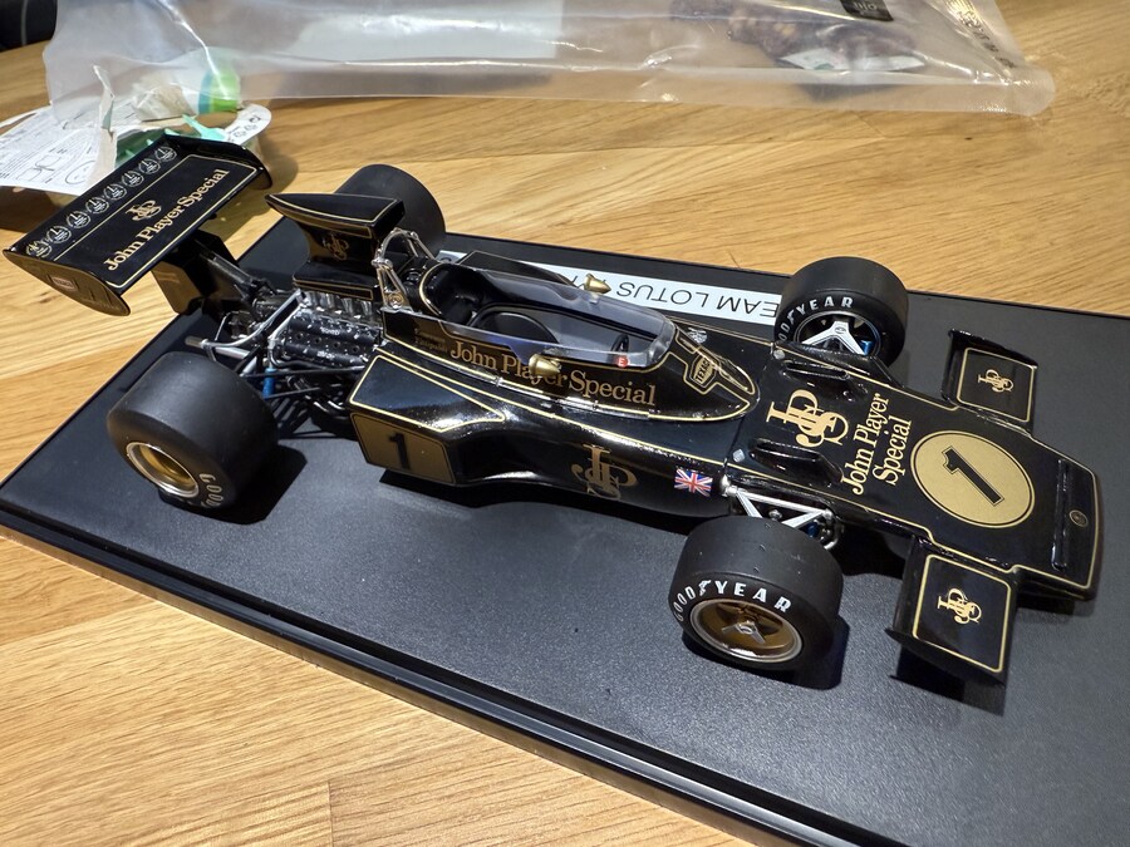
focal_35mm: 24
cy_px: 424
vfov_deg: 56.8
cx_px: 565
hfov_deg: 71.6
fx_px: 783
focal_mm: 2.22
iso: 400
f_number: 2.2
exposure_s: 1/60
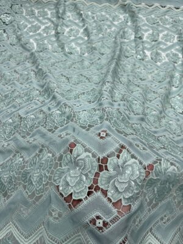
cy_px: 122
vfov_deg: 67.3
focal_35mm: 26
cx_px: 92
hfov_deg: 53.1
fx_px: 183
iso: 40
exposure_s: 1/100
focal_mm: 5.96
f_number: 1.6
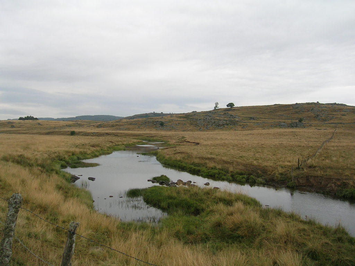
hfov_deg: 52.6
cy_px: 133
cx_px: 178
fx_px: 359
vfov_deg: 40.7
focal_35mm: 35
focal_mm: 5.4
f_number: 4.8
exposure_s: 1/158
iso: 50
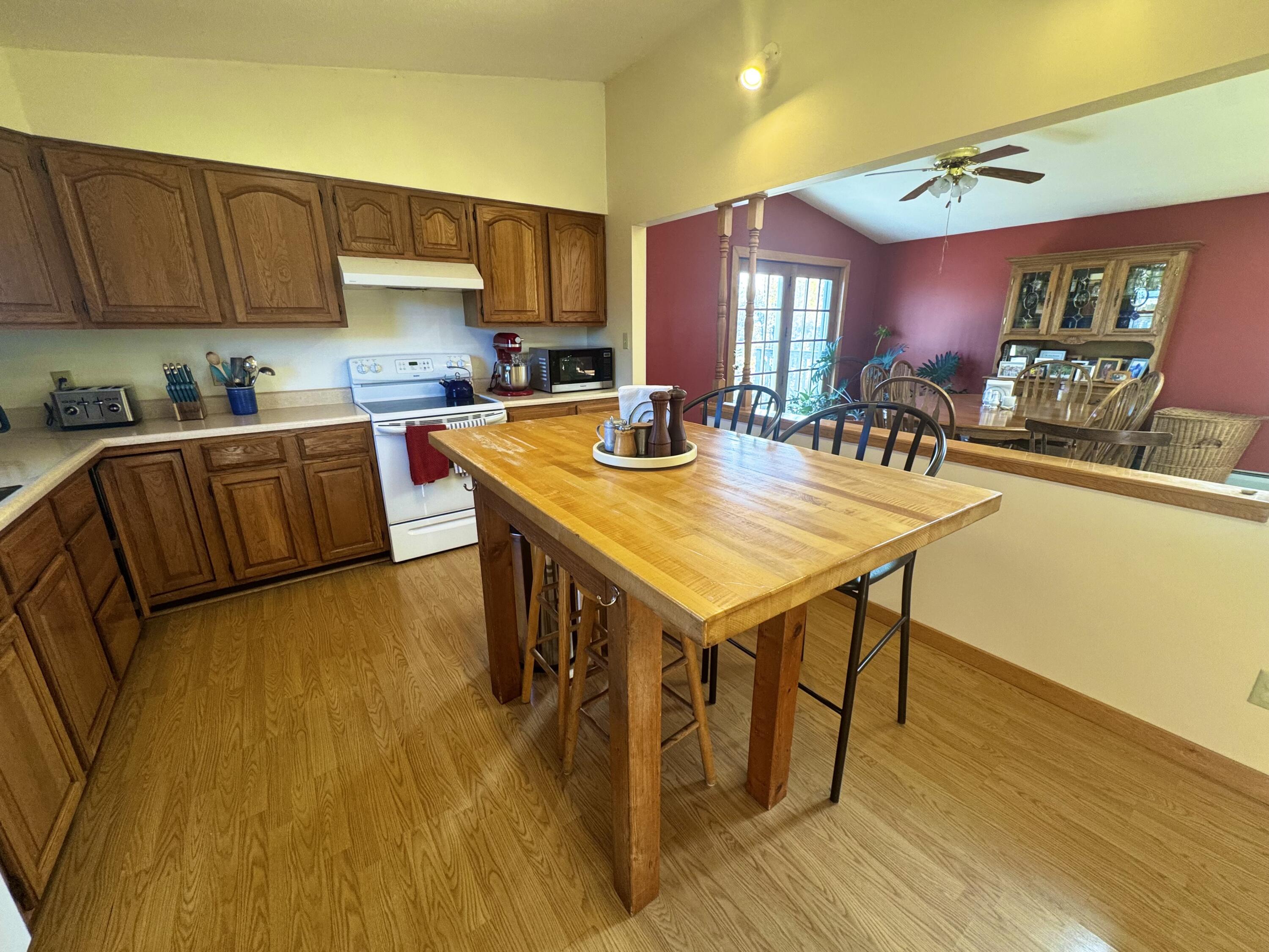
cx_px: 634
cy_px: 476
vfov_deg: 85.7
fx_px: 513
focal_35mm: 14
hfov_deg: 102.1
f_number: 2.2
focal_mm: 2.22
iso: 160
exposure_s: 1/120
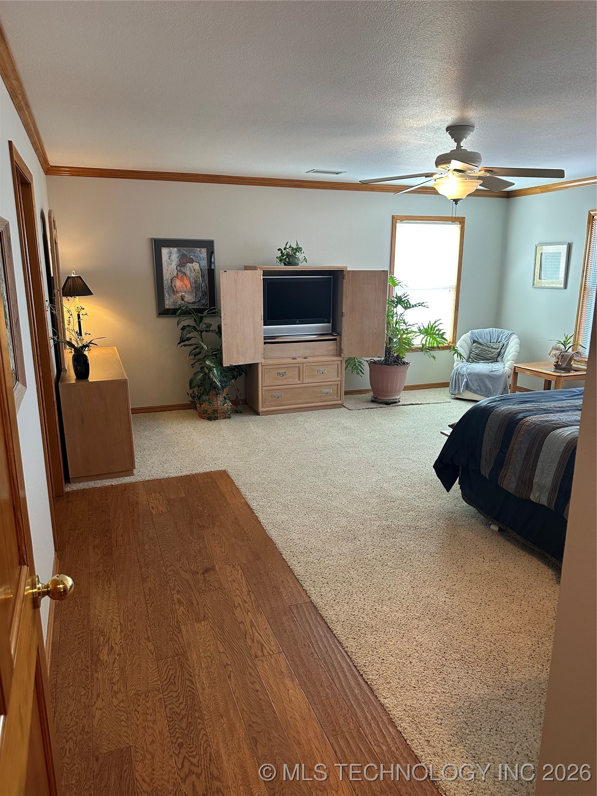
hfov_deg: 56.8
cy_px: 398
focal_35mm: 24
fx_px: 552
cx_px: 298
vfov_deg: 71.6
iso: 200
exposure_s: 1/120
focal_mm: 6.86
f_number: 1.78
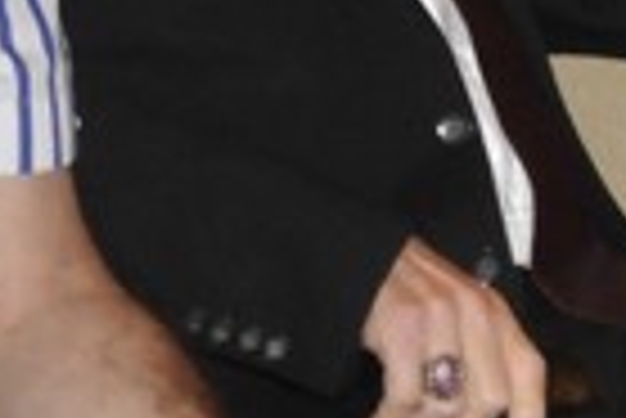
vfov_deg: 4.9
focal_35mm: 274
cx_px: 1117
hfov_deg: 7.3
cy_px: -474
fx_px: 4769
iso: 2000
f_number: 5.6
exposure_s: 1/60
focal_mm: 38
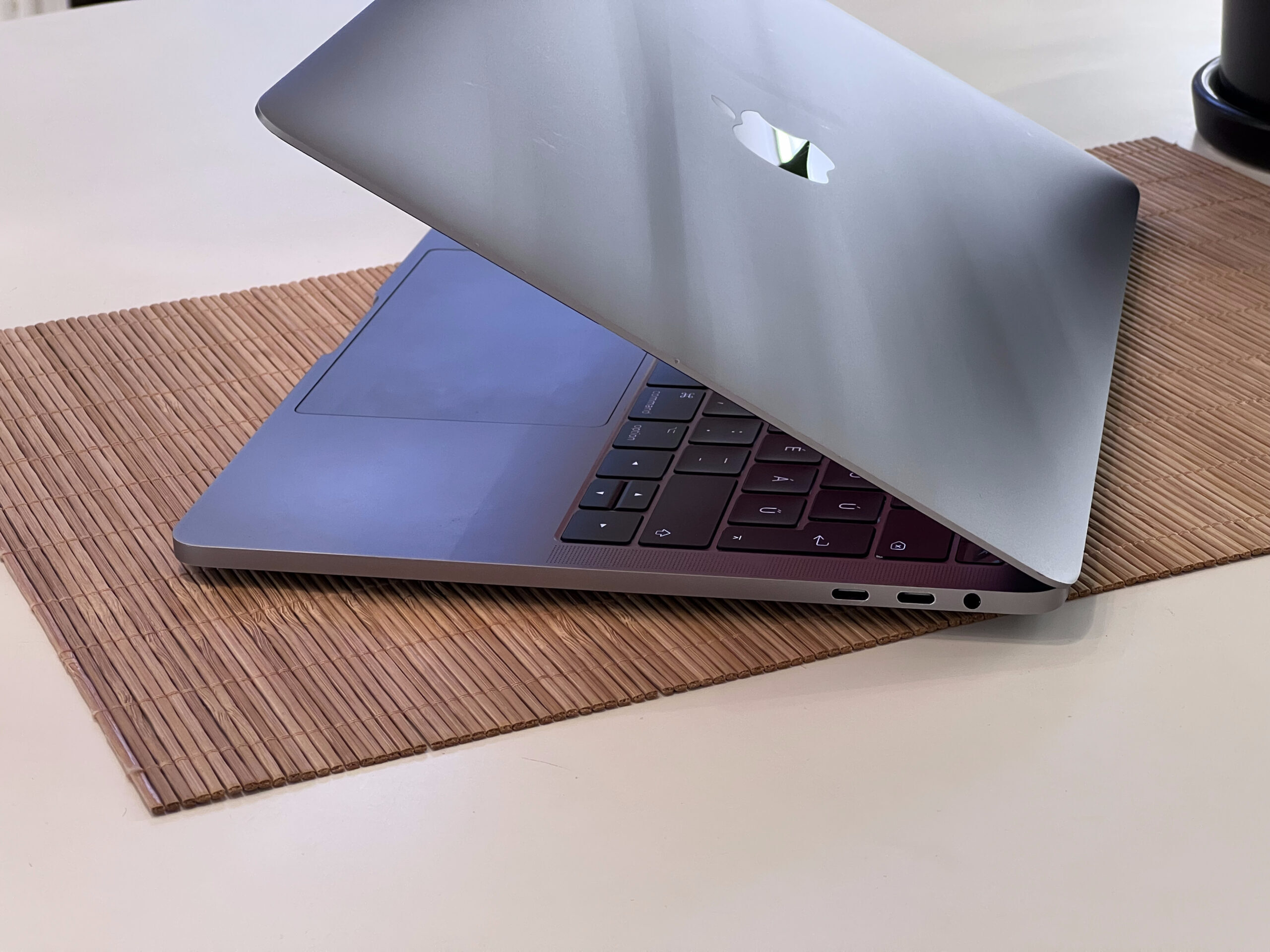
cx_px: 635
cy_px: 476
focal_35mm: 77
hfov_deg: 25.3
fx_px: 2825
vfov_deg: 19.1
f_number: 2.8
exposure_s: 1/60
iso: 250
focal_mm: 9
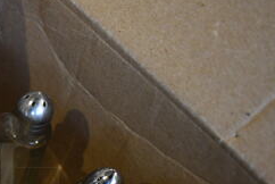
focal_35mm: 68
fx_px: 520
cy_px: 172
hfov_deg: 26.2
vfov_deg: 19.6
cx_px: -60
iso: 900
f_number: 3.5
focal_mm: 18
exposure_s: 1/125
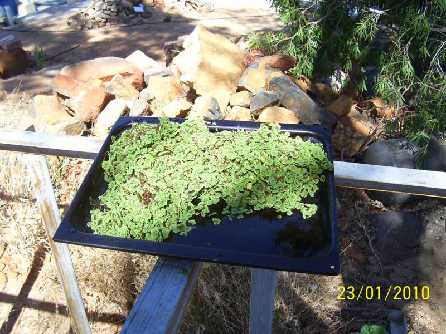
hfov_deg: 54.0
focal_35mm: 34
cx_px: 223
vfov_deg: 41.8
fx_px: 438
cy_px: 167
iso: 80
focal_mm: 5.6
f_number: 2.7
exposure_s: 1/500
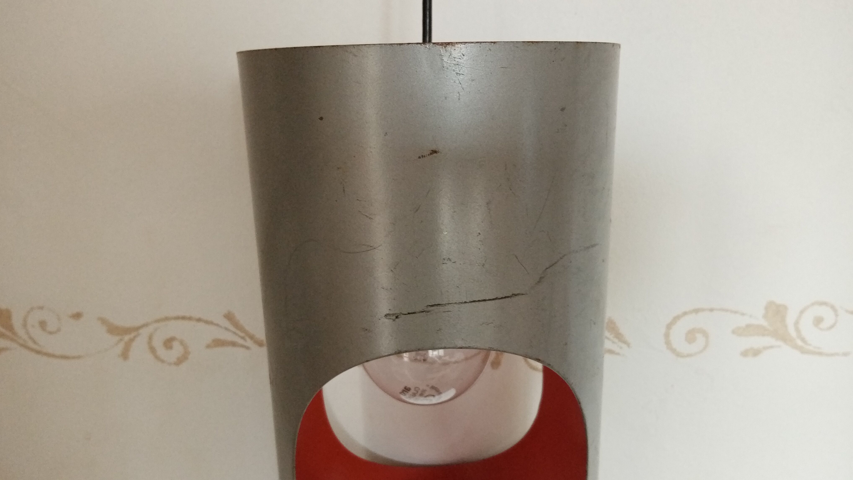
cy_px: 261
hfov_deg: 66.1
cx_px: 430
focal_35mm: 29
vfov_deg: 40.2
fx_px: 656
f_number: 1.8
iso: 430
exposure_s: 1/25
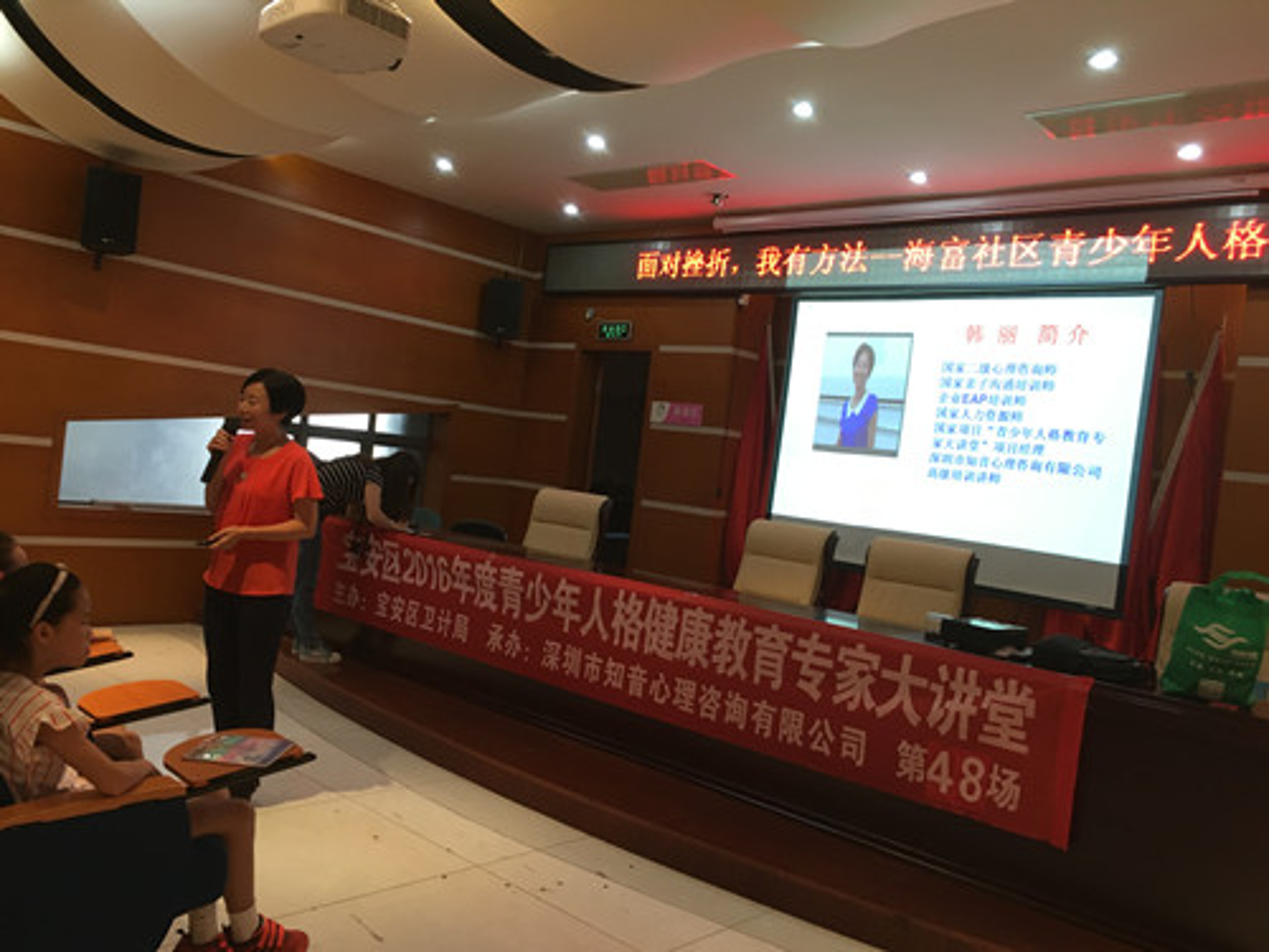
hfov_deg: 61.7
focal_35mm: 29
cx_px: 634
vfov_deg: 48.2
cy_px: 476
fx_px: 1063
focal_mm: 4.15
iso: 100
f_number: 2.2
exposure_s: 1/33
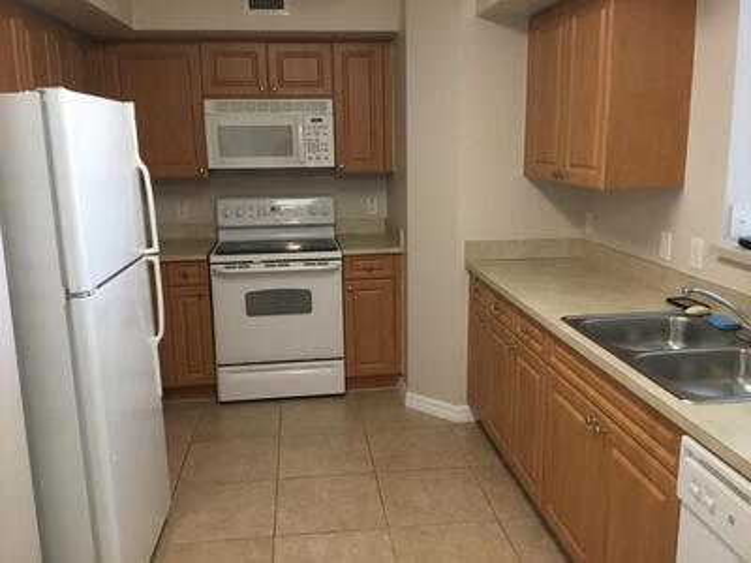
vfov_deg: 45.4
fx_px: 673
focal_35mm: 31
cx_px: 376
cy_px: 282
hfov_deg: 58.4
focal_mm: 3.3
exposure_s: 1/24
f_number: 2.4
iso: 200
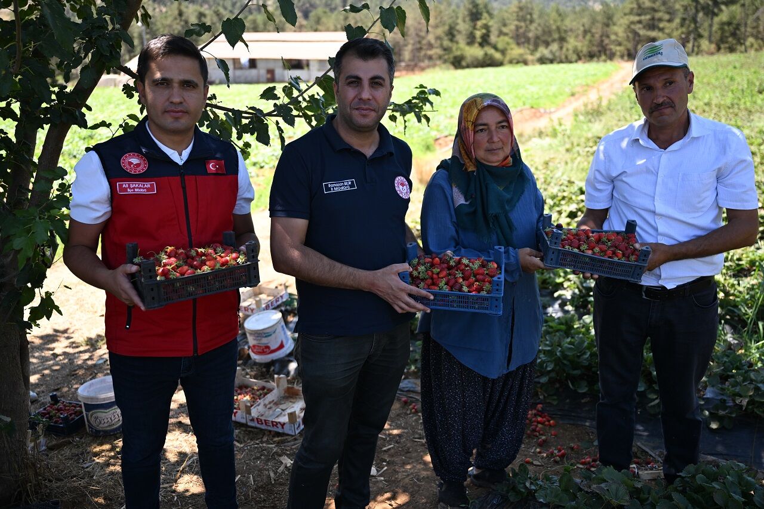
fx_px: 647
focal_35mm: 30
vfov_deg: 42.9
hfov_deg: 61.1
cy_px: 254
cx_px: 382
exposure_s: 1/1250
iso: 320
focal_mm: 30.5
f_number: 2.8
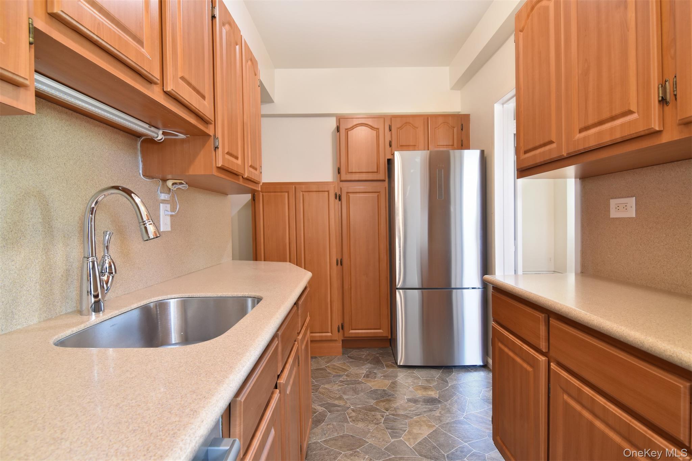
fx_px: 317
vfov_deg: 72.0
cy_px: 230
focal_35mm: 16
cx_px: 346
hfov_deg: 95.0
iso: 640
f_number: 8
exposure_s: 1/40
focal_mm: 11
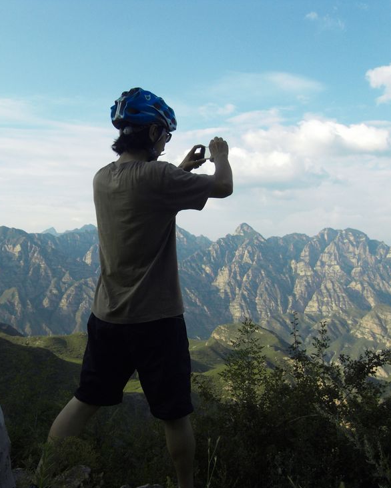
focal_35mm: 32
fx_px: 463
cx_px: 168
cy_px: 249
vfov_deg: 55.6
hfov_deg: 45.7
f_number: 7.3
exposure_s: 1/200
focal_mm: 4.3
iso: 80
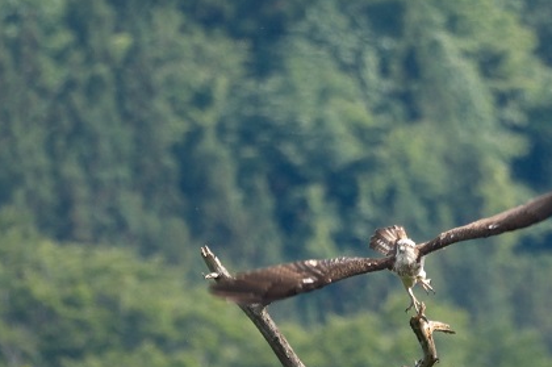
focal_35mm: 1373
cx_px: 394
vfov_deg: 1.0
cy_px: 275
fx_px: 21028
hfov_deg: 1.5
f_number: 8
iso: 800
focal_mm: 600
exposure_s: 1/500
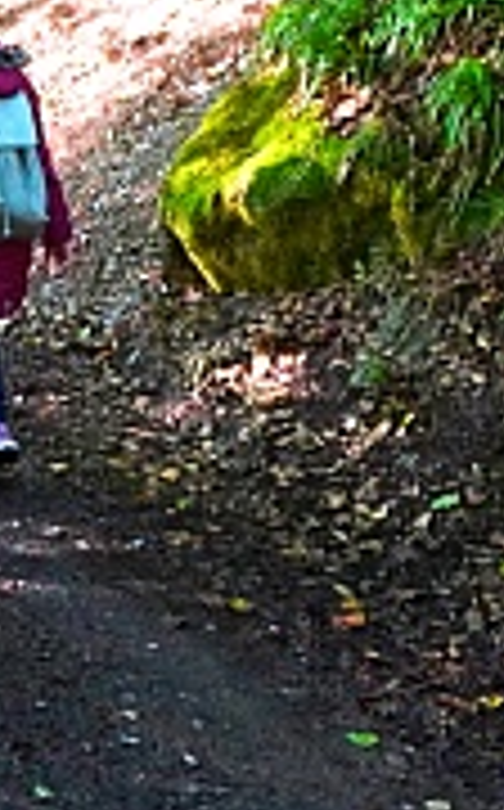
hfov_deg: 16.7
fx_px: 1499
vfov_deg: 29.7
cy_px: 196
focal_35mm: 68
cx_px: -328
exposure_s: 1/160
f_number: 3.5
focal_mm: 16
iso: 1600
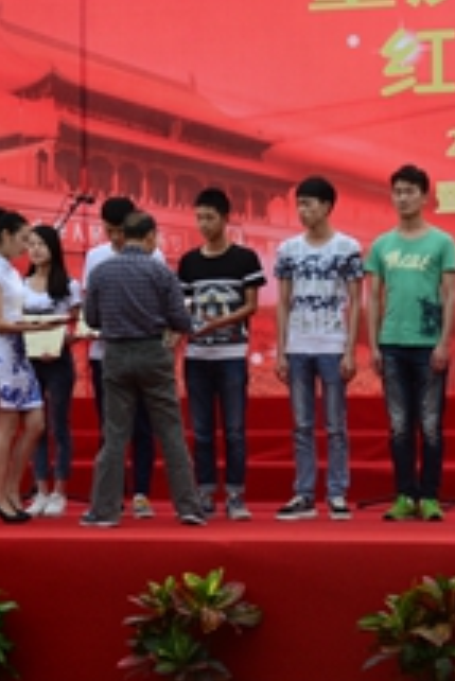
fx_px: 2650
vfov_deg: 14.6
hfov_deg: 9.8
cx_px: 347
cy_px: 317
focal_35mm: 140
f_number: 18
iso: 640
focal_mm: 50
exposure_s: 1/60
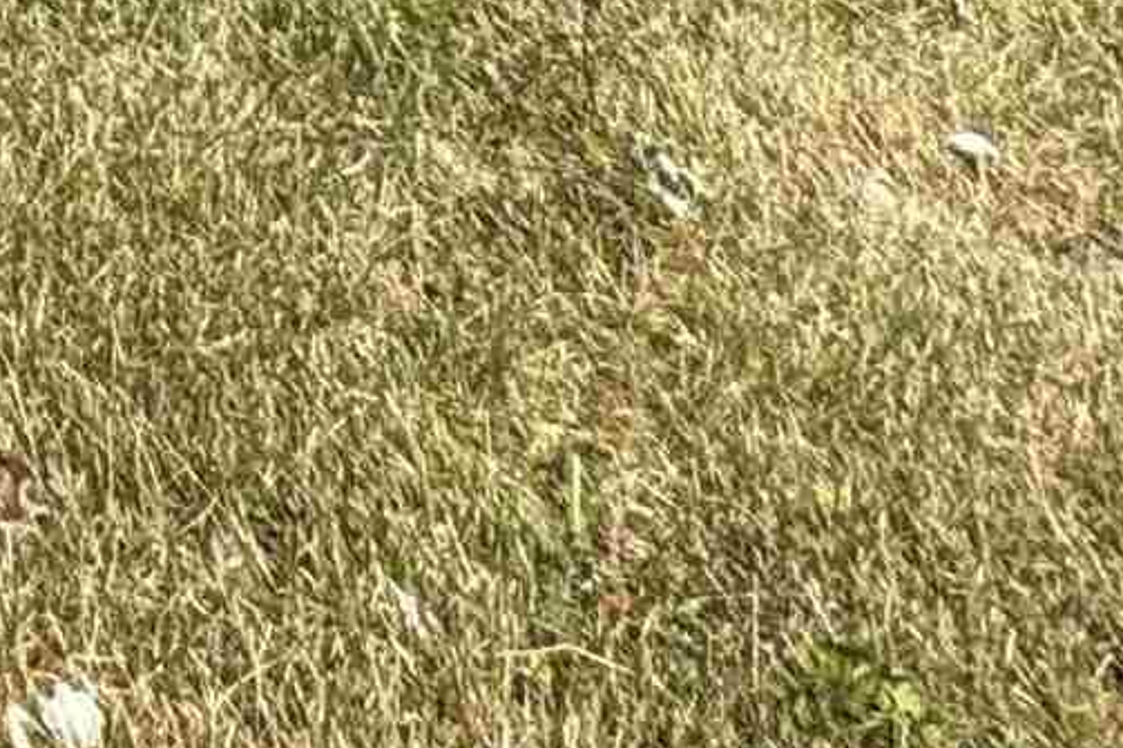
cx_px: -1438
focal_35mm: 89
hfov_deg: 15.3
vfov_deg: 9.7
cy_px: -1762
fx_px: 2775
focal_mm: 2.22
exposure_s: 1/921
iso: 50
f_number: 2.2
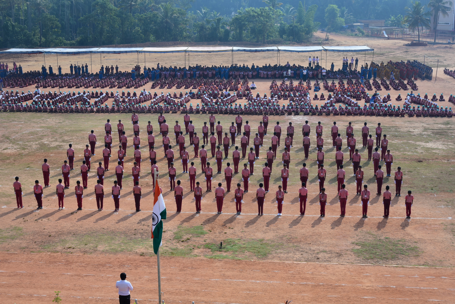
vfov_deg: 27.0
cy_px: 152
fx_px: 632
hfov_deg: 39.6
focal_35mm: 50
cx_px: 228
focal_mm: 50
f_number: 13
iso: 320
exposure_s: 1/200
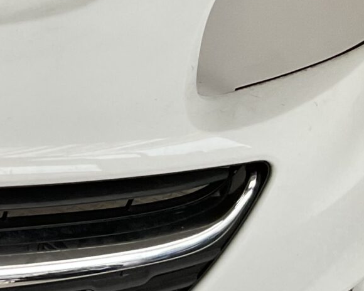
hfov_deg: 14.1
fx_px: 1347
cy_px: 31
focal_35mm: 125
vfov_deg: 12.3
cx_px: -225
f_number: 1.8
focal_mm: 3
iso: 64
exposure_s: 1/120
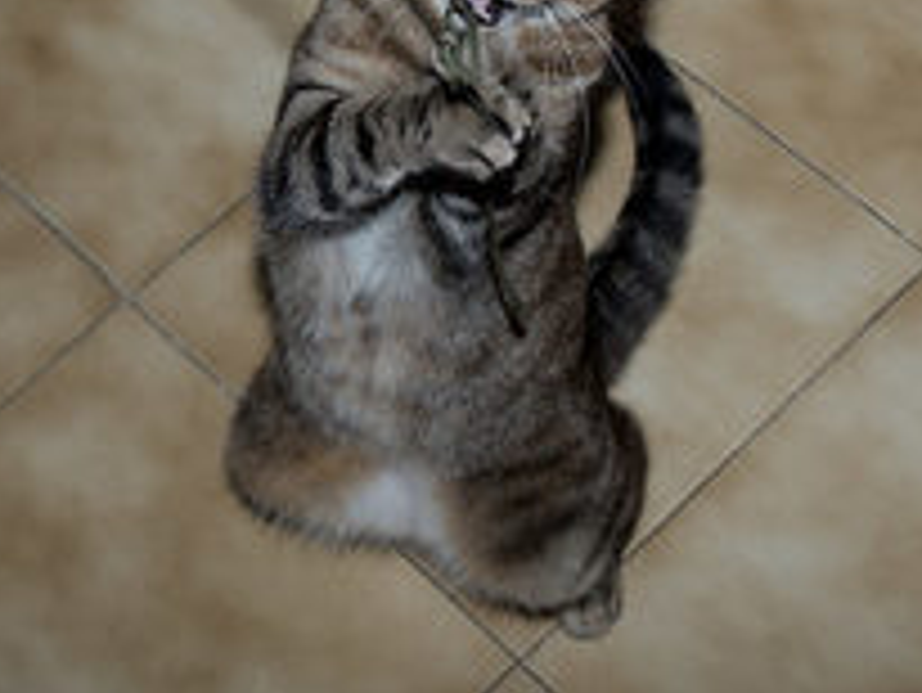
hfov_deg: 16.7
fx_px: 3145
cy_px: -166
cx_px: 450
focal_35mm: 118
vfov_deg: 12.2
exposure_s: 1/200
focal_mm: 42
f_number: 8
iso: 100
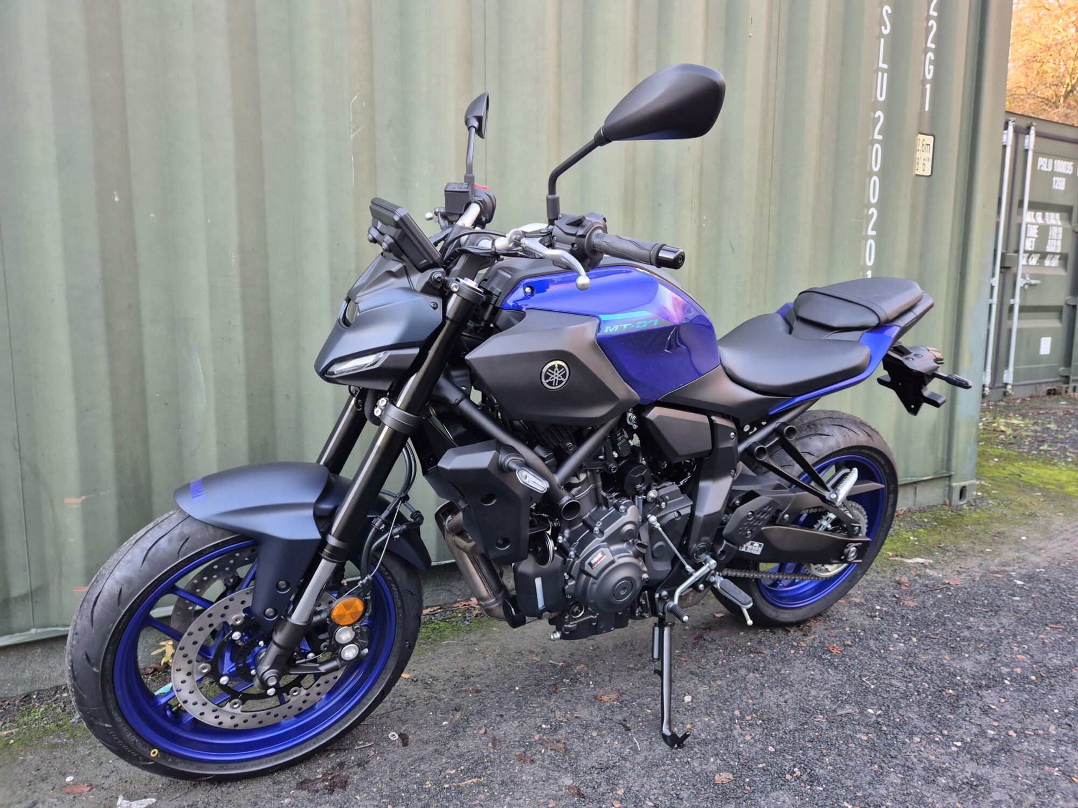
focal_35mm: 23
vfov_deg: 58.9
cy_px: 404
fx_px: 716
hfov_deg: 73.9
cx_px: 539
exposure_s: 1/100
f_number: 1.8
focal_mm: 5.4
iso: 250
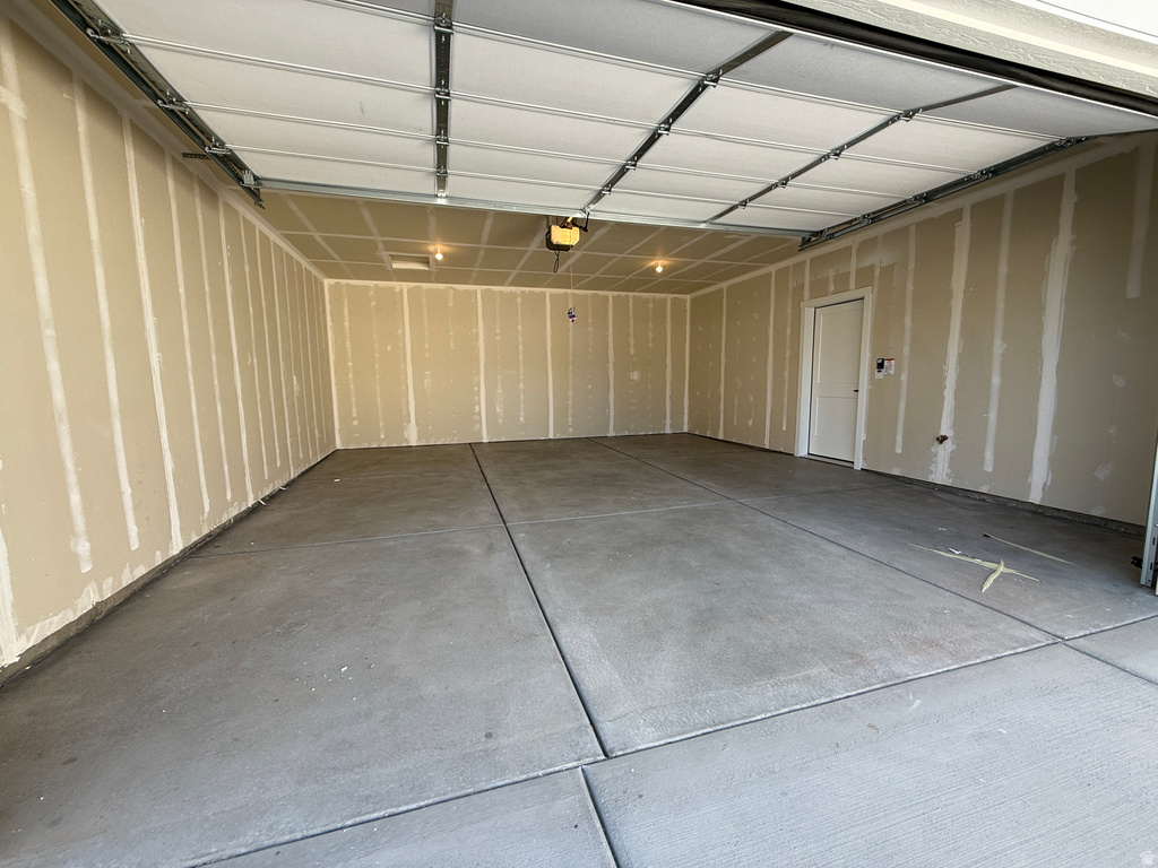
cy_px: 434
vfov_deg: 85.7
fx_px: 468
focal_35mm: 14
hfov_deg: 102.1
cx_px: 579
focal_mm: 2.22
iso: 64
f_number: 2.2
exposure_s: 1/207
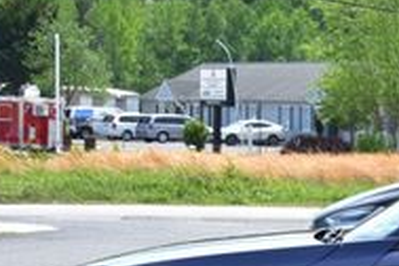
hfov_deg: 10.2
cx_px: 644
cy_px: 391
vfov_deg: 7.0
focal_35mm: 193
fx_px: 2139
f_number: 11
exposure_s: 1/320
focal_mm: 38
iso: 400
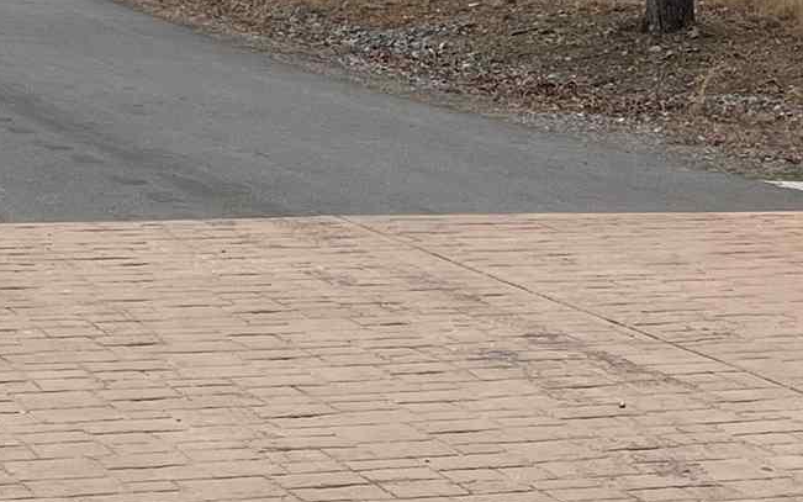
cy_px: 548
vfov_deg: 10.0
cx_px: 488
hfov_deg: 16.0
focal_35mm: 130
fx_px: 2845
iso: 32
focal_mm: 4.2
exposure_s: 1/2257
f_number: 1.6
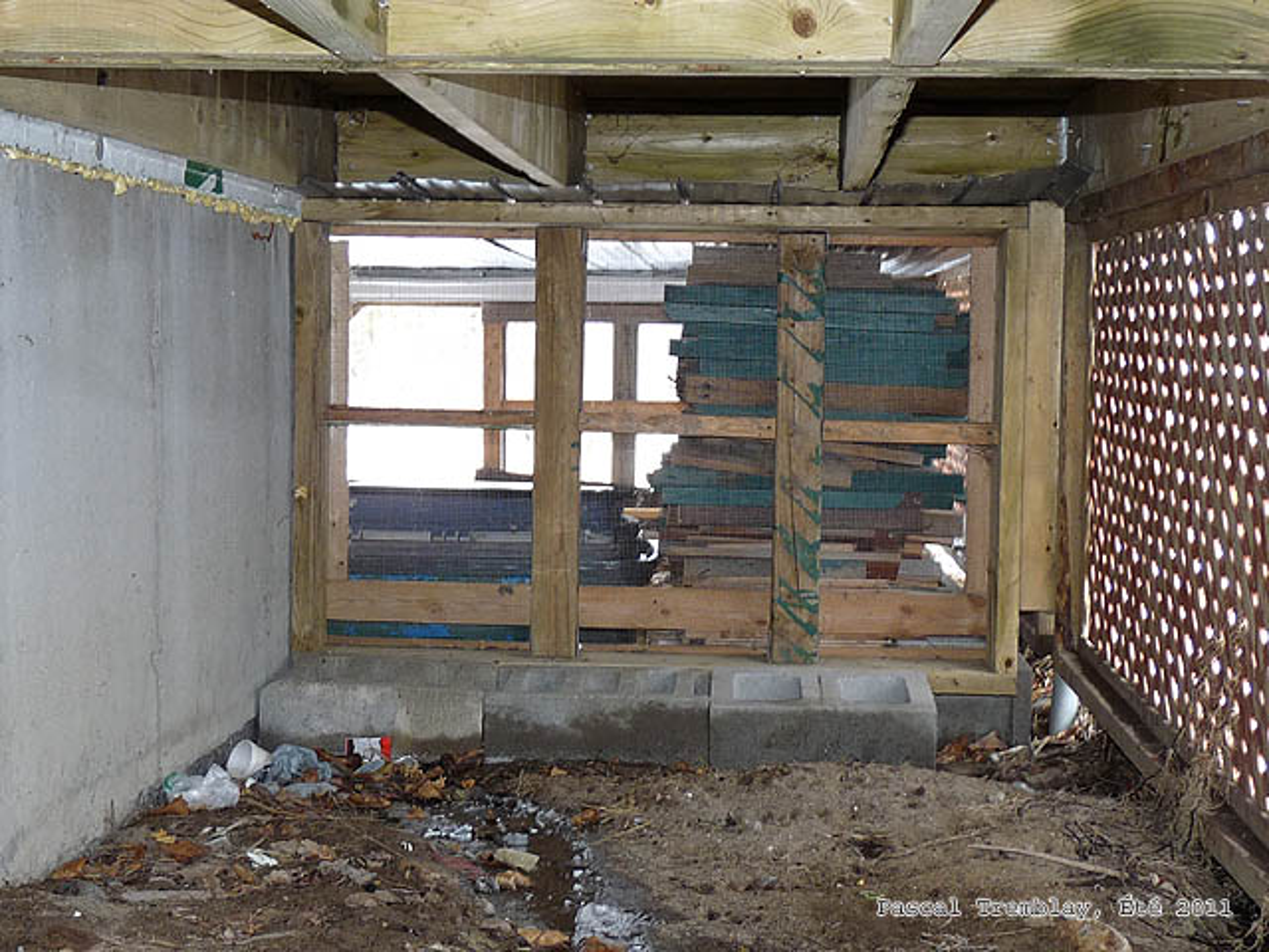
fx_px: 1870
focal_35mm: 51
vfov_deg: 28.6
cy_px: 476
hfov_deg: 37.5
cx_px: 634
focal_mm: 5.1
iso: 100
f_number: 2.8
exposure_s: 1/30
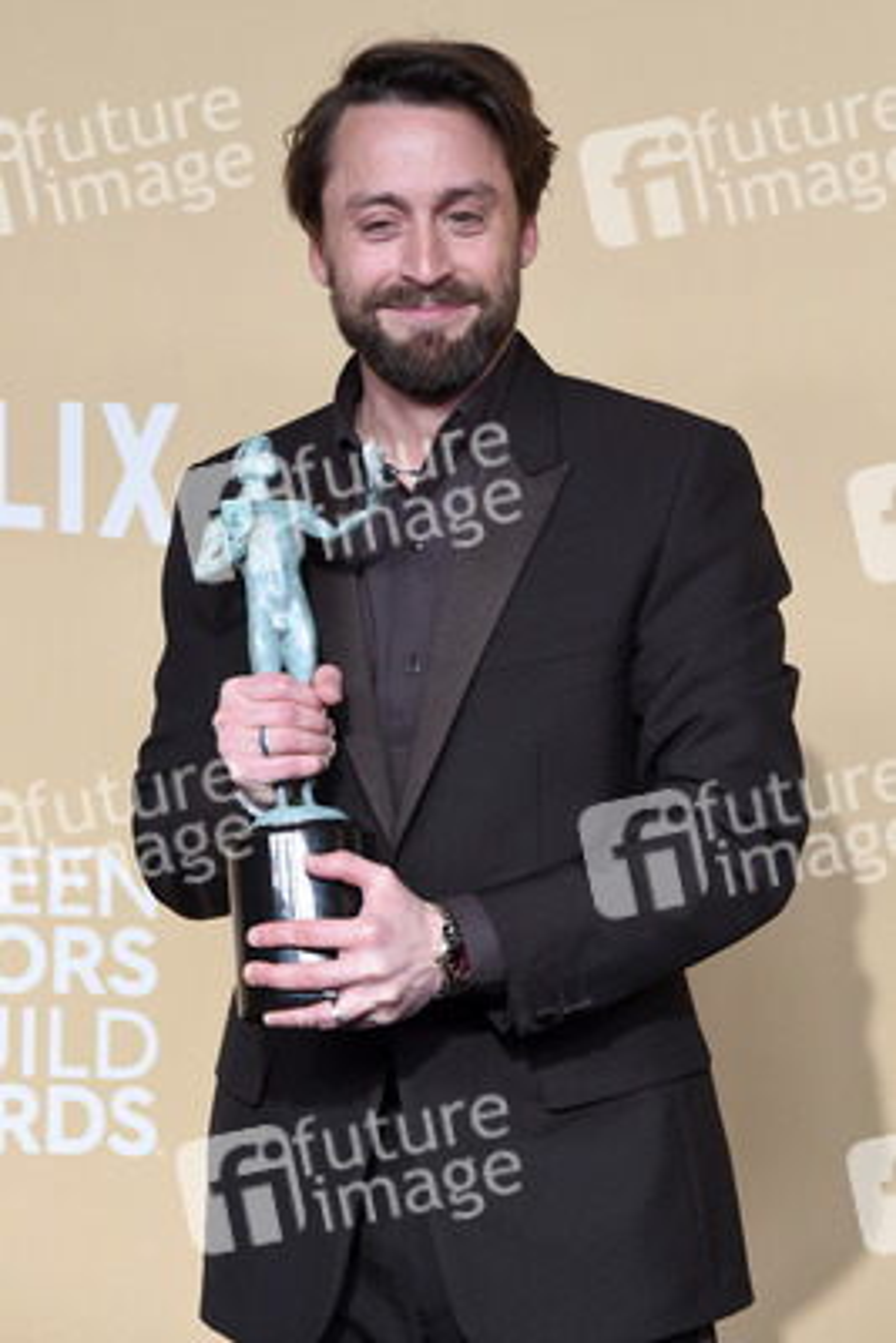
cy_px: 672
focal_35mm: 112
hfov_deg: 12.2
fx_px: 4177
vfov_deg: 18.3
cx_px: 448
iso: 2500
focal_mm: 112
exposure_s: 1/250
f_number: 5.6
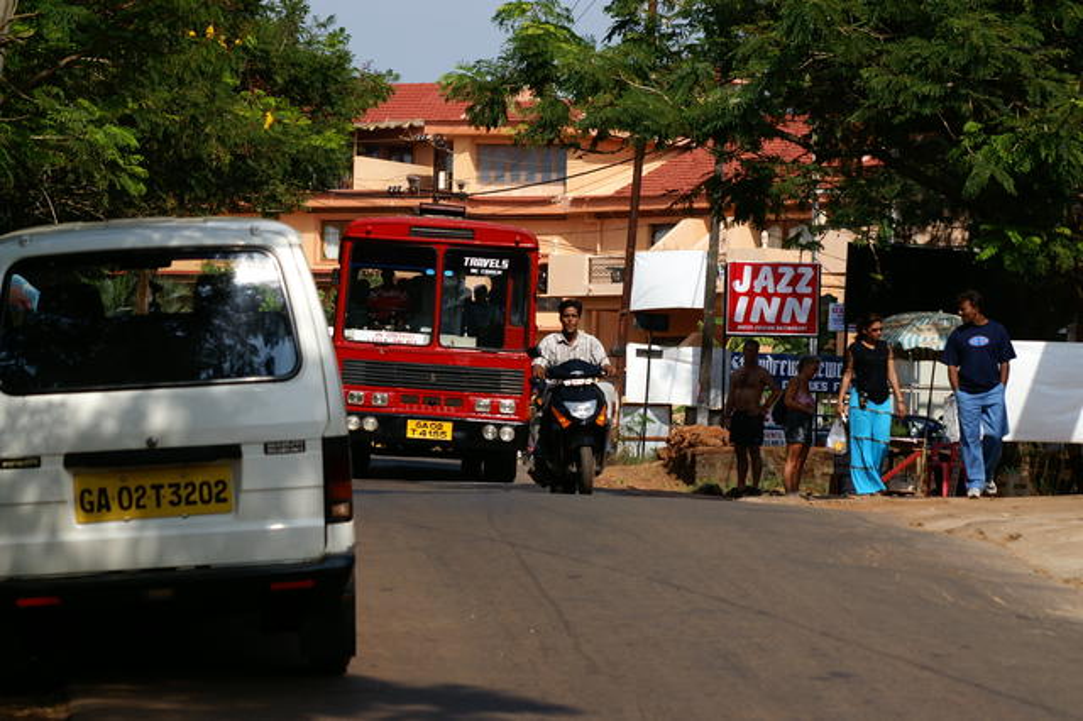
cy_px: 360
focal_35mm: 150
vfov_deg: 9.1
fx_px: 4510
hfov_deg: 13.7
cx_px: 542
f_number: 8
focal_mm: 100
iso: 200
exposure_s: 1/1000
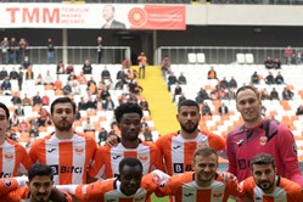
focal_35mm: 180
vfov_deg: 7.6
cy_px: 201
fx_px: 1515
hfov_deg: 11.4
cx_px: 145
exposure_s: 1/1250
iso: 1600
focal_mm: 70
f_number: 4
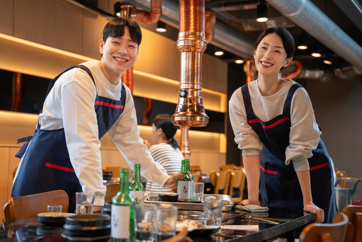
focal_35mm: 57
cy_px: 121
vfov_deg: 23.8
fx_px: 573
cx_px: 181
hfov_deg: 35.0
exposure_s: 1/250
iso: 1000
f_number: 3.2
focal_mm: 57
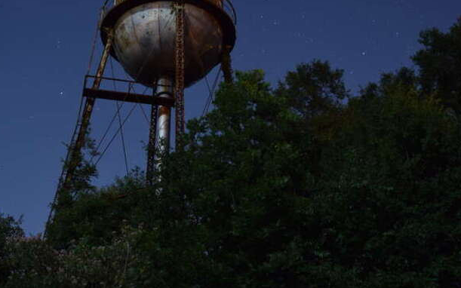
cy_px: 94
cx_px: 161
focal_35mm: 56
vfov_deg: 23.0
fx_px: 704
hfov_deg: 36.0
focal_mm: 28
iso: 400
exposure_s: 30
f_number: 4
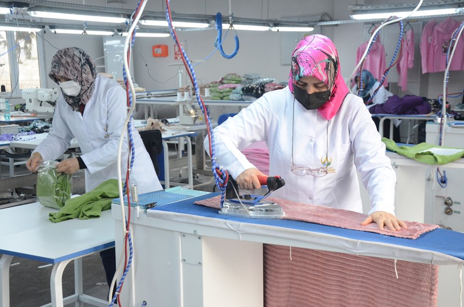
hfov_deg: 37.9
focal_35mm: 52
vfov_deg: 25.7
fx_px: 675
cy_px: 154
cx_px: 232
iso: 2500
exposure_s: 1/160
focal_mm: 35
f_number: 4.5
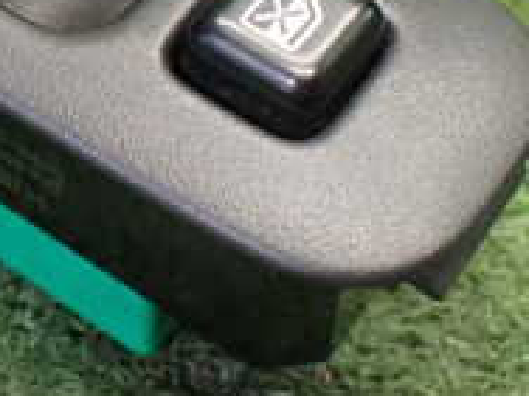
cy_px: -17
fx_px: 1467
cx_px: -68
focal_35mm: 96
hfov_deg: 19.5
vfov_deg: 15.1
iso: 800
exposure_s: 1/100
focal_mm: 5.4
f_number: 2.3
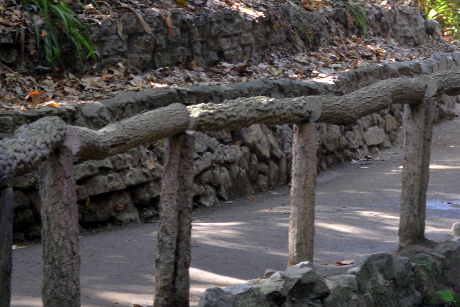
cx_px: 485
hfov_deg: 11.3
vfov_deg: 7.7
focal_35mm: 179
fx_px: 2287
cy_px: 62
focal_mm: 50
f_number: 5.6
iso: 400
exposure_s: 1/25
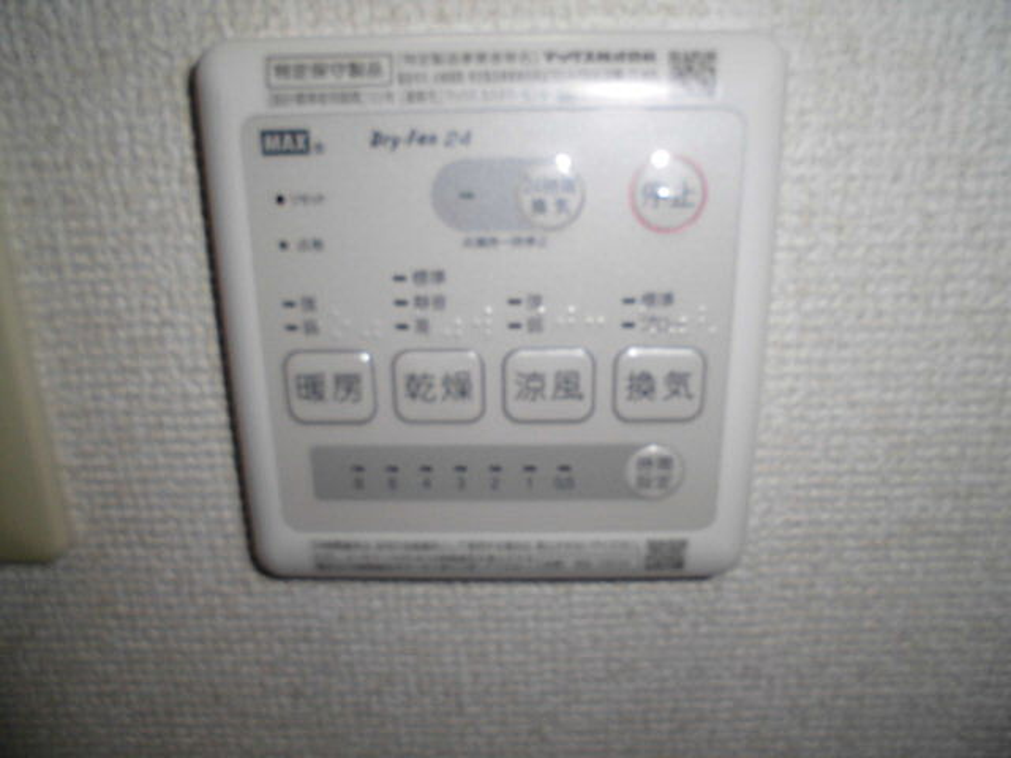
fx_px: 759
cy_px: 379
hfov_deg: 67.3
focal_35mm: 26
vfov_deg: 53.1
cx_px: 506
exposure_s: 1/60
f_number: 3.5
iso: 100
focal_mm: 4.6
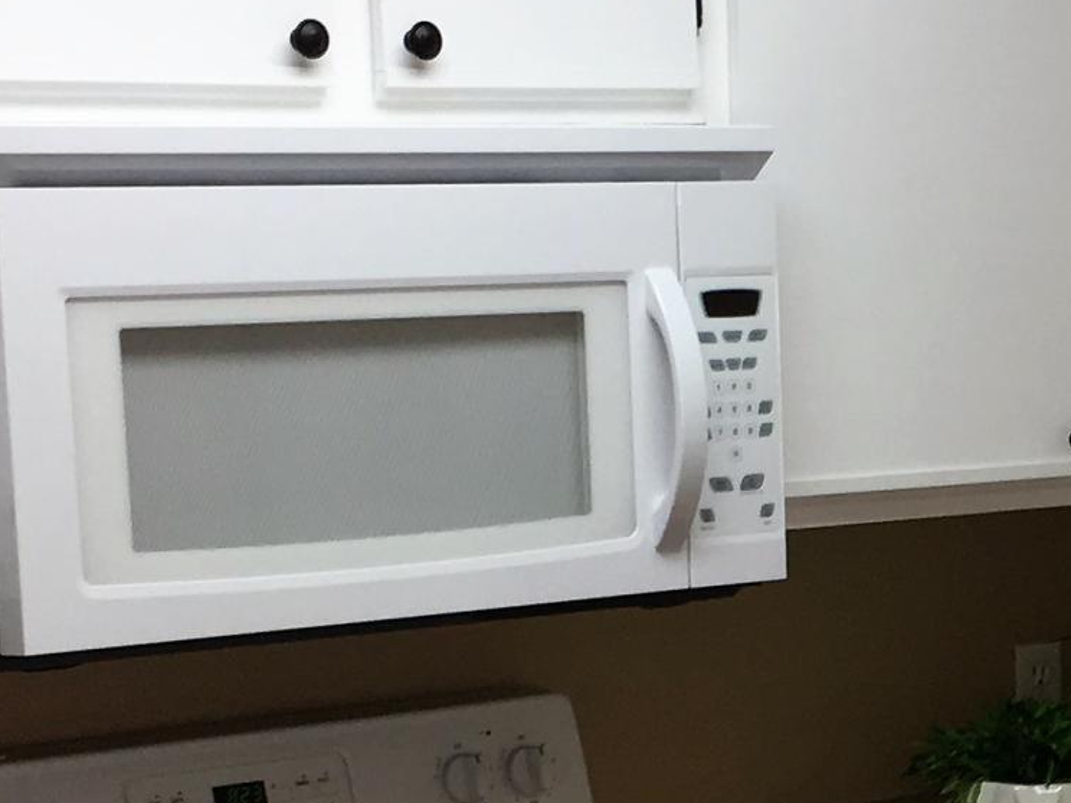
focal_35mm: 117
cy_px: 820
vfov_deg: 12.5
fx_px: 3620
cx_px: 1072
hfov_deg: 16.5
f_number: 2.2
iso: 40
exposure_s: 1/30
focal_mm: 4.15
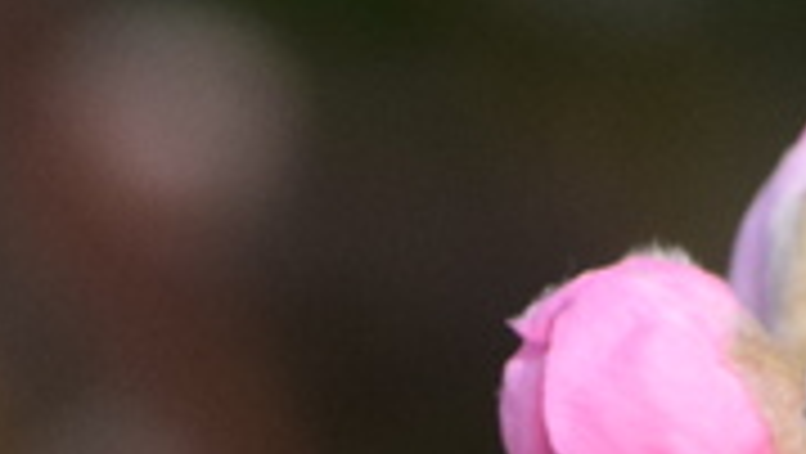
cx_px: 878
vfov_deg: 0.6
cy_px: 1290
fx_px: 45086
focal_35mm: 2108
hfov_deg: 1.0
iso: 800
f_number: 9
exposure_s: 1/160
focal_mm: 200
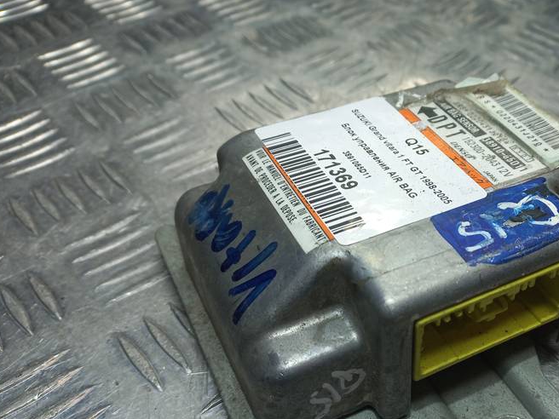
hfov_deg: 46.6
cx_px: 399
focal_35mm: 39
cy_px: 257
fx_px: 630
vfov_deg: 36.6
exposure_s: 1/100
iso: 40
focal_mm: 4.6
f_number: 1.8
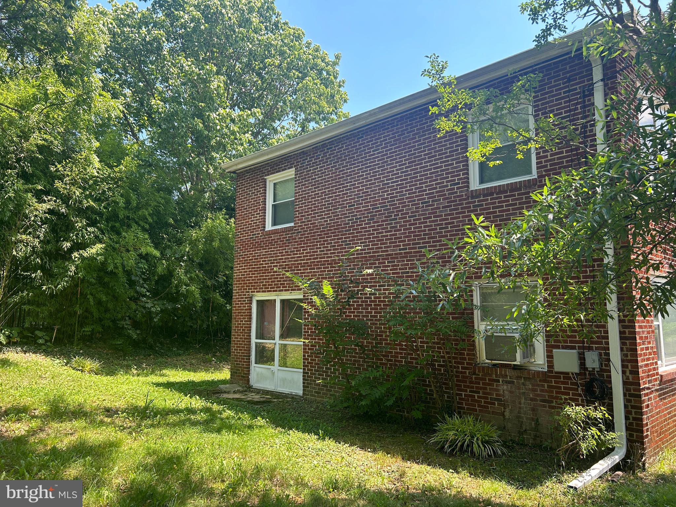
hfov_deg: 67.3
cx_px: 338
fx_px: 508
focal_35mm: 26
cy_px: 254
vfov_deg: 53.1
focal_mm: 5.7
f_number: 1.5
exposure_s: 1/418
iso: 50
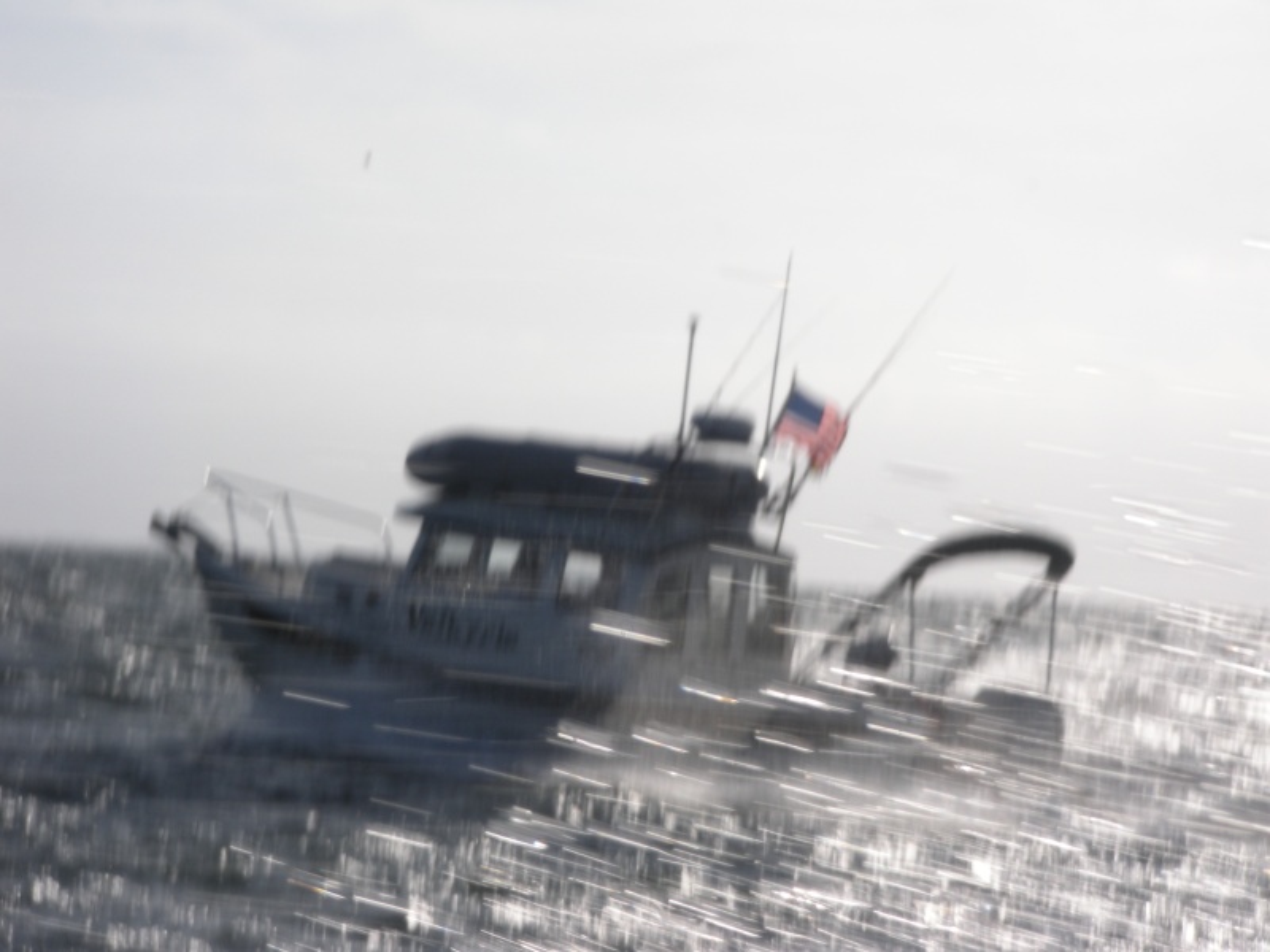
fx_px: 5467
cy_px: 476
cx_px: 635
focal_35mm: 149
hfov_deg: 13.3
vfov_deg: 10.0
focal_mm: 26
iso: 64
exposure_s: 1/418
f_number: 8.6
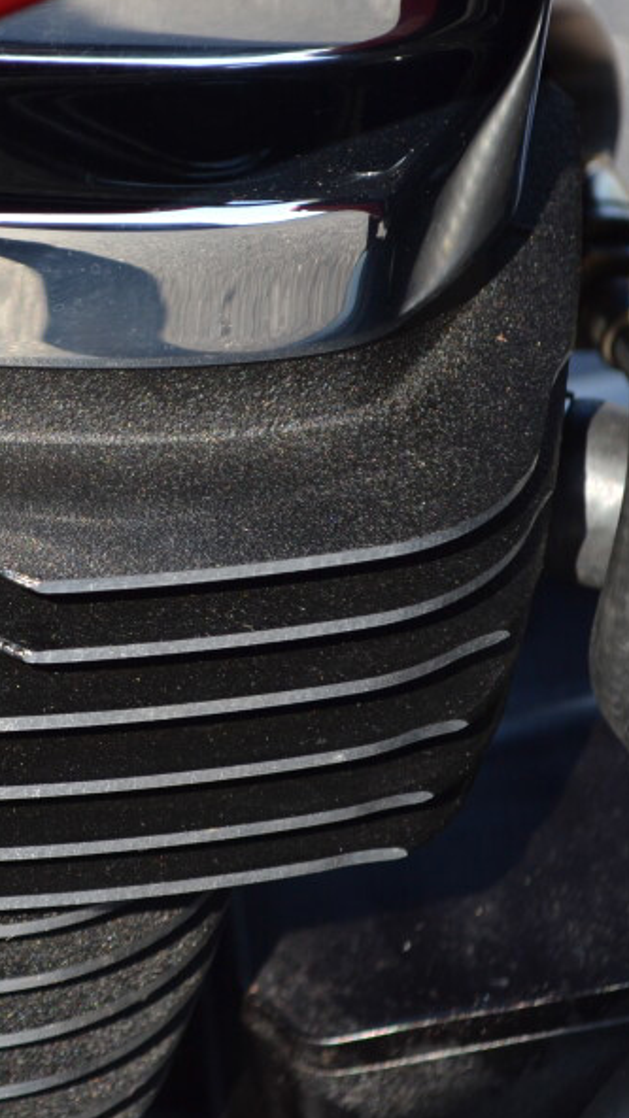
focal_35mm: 175
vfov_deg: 12.3
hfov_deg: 6.8
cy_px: 584
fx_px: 5191
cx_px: -357
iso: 110
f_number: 5.6
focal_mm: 55
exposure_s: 1/125
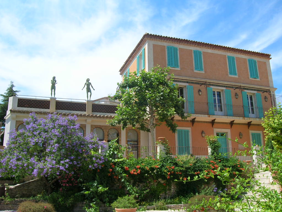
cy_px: 106
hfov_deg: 54.0
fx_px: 277
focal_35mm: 34
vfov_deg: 41.8
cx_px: 141
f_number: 4.9
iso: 50
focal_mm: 5.7
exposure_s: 1/260
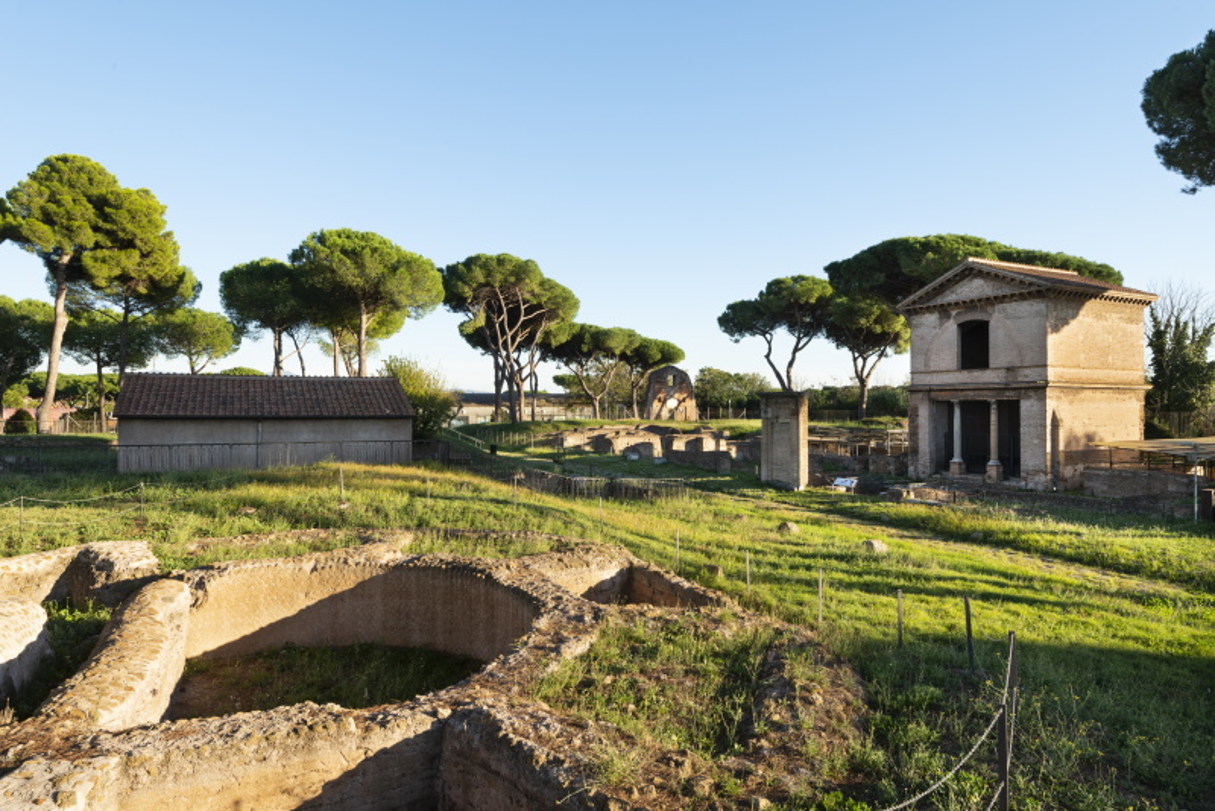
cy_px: 406
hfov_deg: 78.6
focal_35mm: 22
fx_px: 743
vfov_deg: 57.3
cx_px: 608
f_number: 11
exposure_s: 1/50
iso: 160
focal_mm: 22
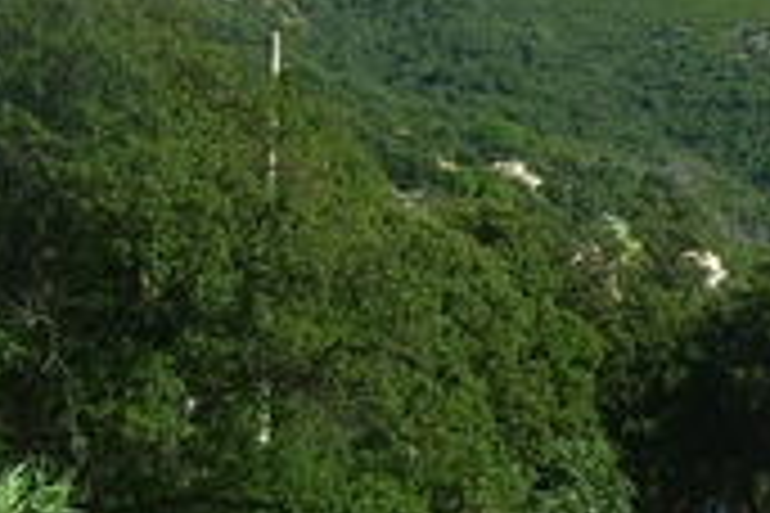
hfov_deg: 13.8
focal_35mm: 139
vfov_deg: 9.8
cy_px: 418
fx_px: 2973
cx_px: 1166
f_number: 6.4
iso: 50
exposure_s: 1/320
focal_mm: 7.8
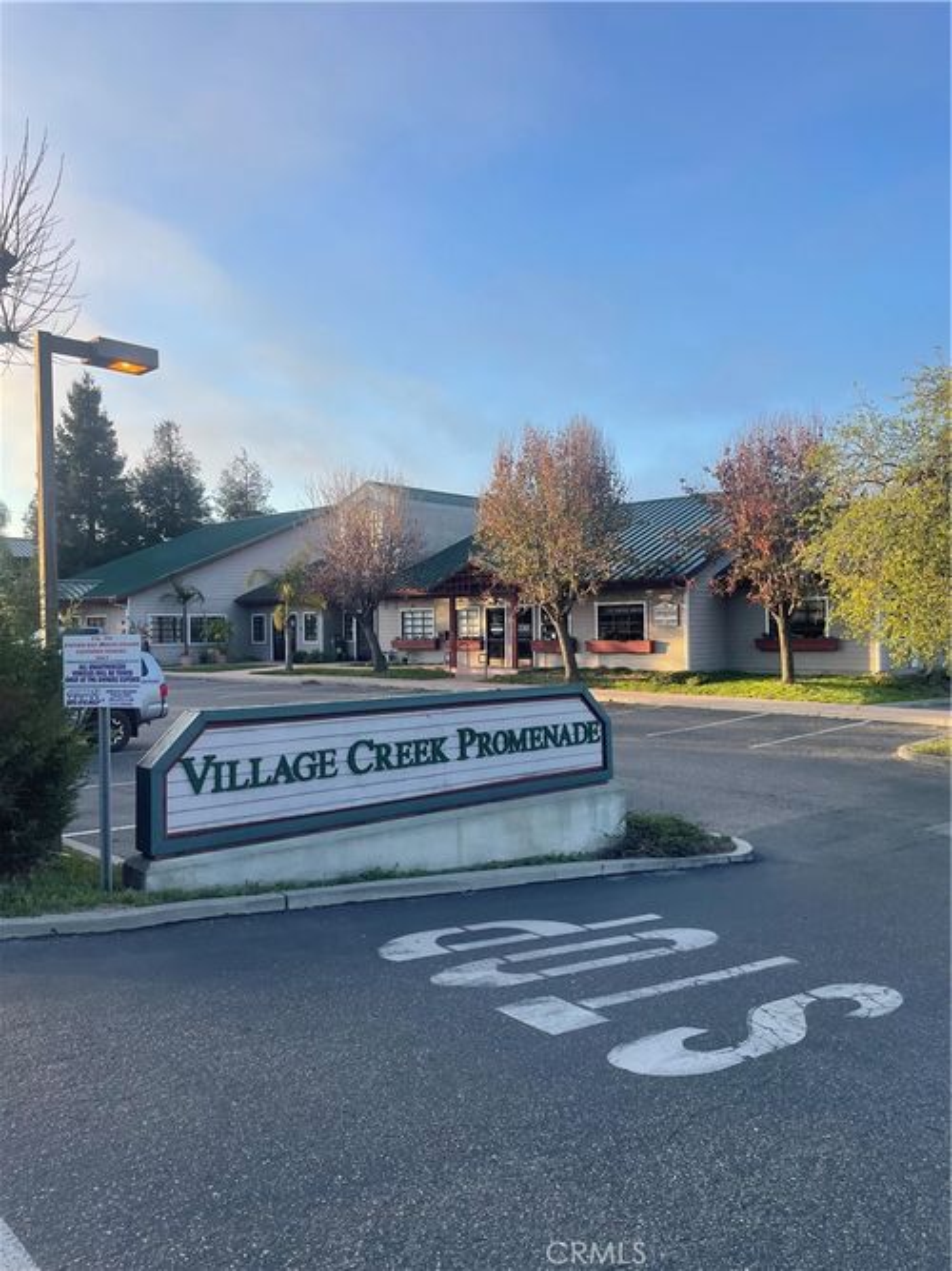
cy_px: 636
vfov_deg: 67.3
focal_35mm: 26
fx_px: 954
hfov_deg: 53.0
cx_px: 476
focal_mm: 4.2
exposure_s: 1/842
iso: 32
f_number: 1.6
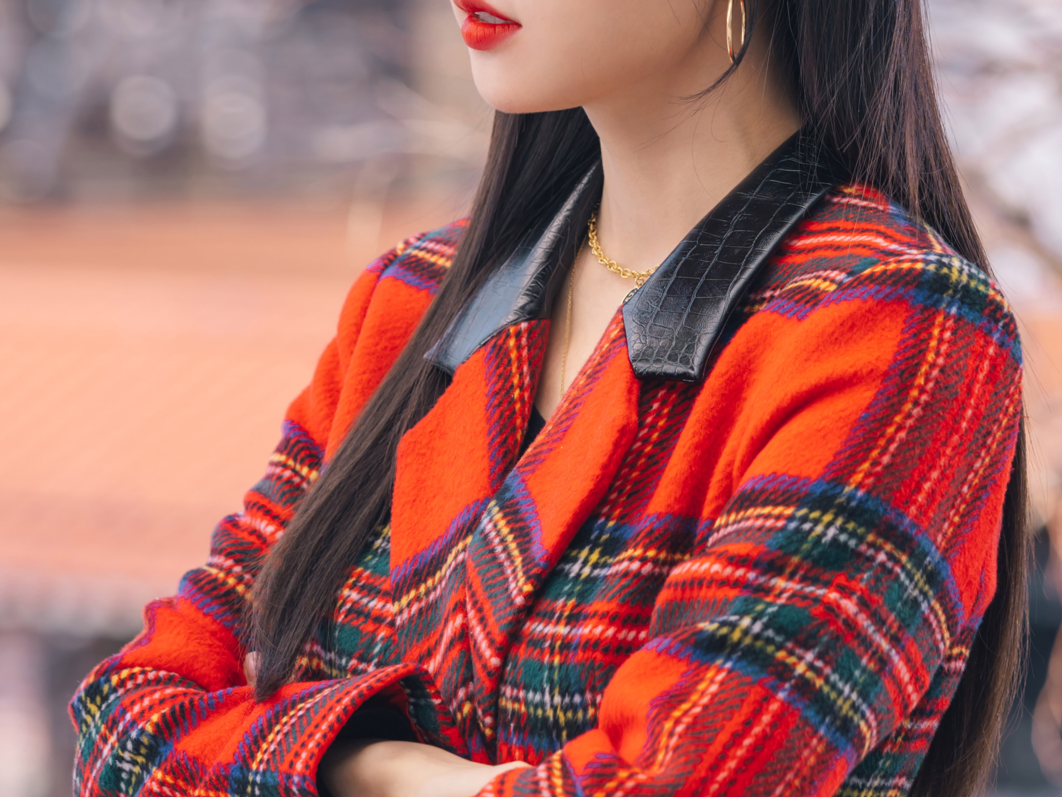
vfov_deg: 5.4
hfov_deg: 7.2
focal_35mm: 276
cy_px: 227
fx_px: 8468
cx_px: 760
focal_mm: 118
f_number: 4
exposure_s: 1/500
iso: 100
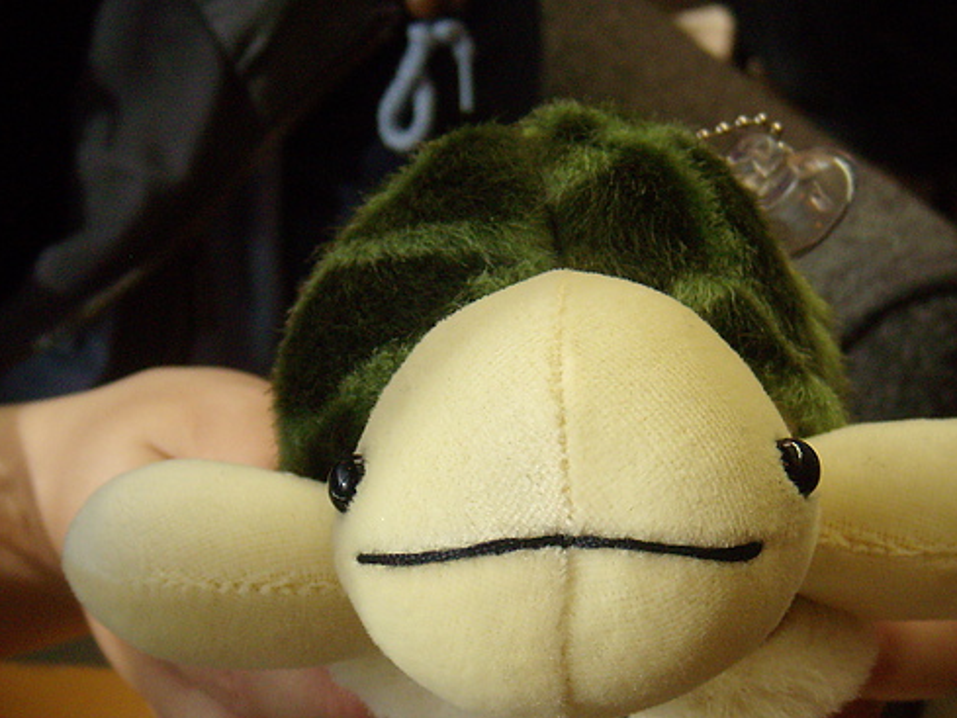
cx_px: 550
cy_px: 425
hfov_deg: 29.8
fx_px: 1797
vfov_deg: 22.6
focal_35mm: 65
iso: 200
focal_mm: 8.9
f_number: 3.7
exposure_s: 1/128
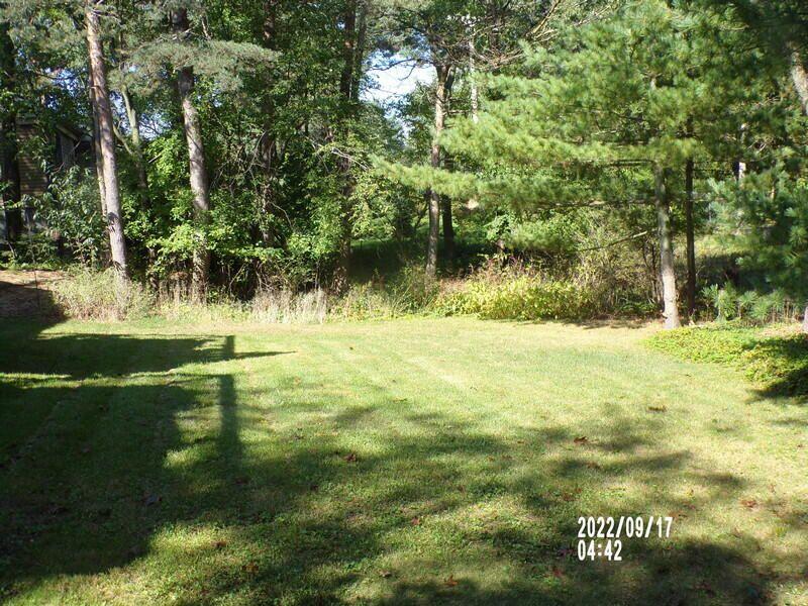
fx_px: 864
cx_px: 404
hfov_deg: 50.1
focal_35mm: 37
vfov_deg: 38.7
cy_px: 303
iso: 80
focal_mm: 6.6
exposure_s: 1/140
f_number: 4.7
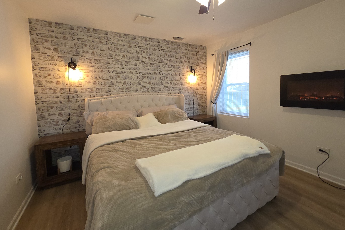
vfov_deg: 80.8
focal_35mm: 14
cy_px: 100
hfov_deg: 104.2
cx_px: 169
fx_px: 134
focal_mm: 2.2
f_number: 2.2
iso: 250
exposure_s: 1/60
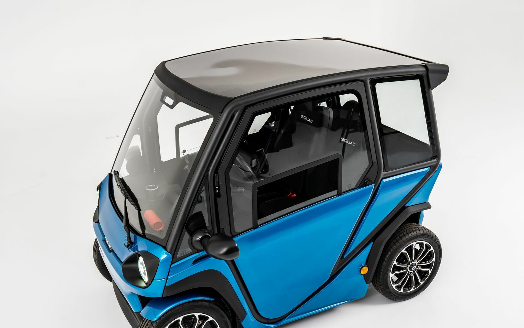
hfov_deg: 47.2
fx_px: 600
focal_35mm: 42
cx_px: 274
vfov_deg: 30.4
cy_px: 204
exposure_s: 1/50
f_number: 6.3
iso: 400
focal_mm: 35
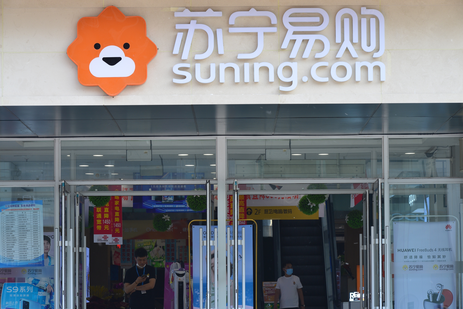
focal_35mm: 150
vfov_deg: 9.2
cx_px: 232
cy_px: 154
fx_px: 1929
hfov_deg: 13.7
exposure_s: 1/50
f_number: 11
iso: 200
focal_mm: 150
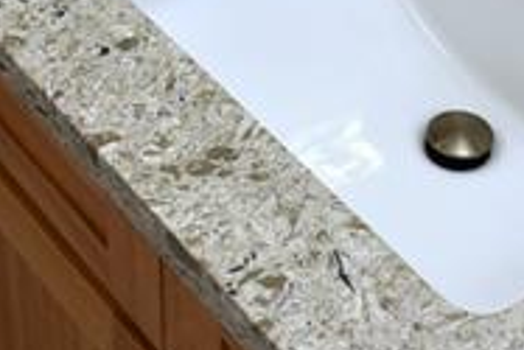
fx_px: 1398
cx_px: 266
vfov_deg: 14.1
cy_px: 24
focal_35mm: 96
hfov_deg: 21.2
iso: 400
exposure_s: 1/80
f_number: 4.5
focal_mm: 28
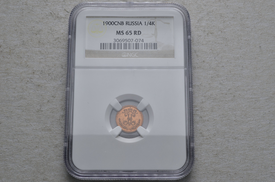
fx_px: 389
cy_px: 91
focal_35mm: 51
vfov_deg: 26.4
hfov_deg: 39.0
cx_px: 138
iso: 400
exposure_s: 1/200
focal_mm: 34
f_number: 14
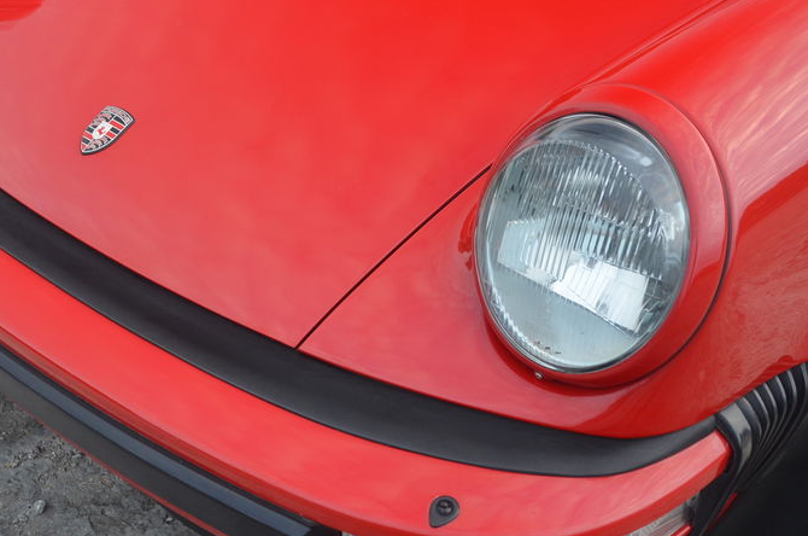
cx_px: 352
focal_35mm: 55
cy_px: 212
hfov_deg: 36.3
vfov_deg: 24.5
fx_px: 1232
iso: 450
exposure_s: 1/60
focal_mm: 24
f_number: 4
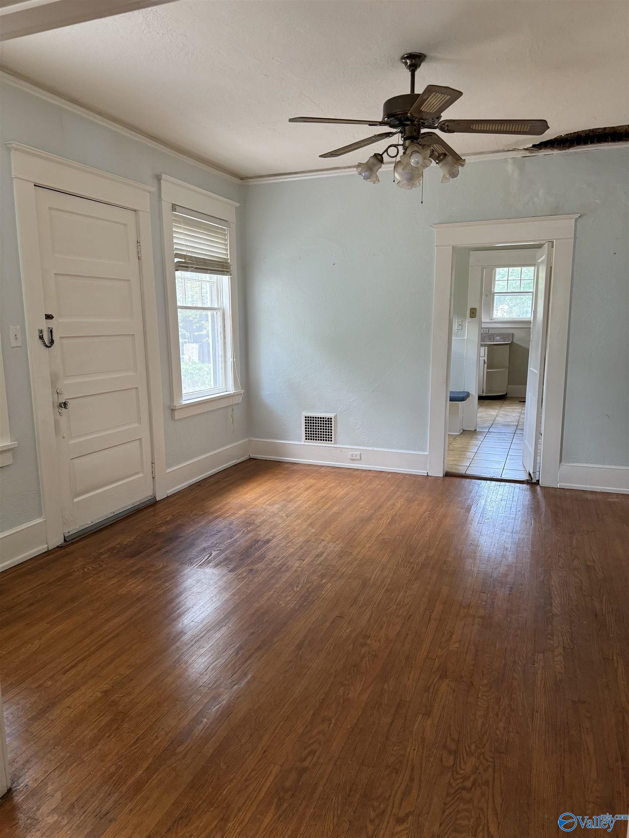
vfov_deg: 71.6
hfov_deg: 56.8
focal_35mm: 24
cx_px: 314
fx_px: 581
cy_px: 419
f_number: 1.78
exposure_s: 1/60
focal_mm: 6.76
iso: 200
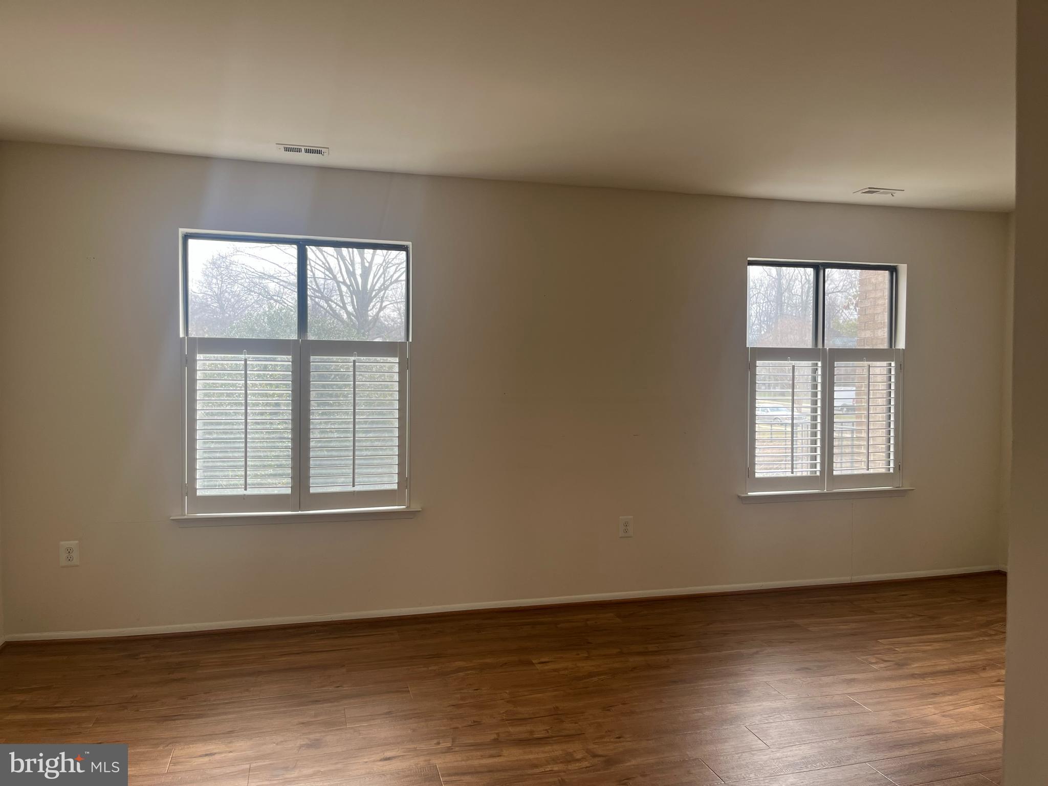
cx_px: 524
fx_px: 787
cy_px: 393
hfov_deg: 67.3
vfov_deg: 53.1
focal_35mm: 26
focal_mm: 5.1
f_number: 1.6
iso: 40
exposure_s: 1/232
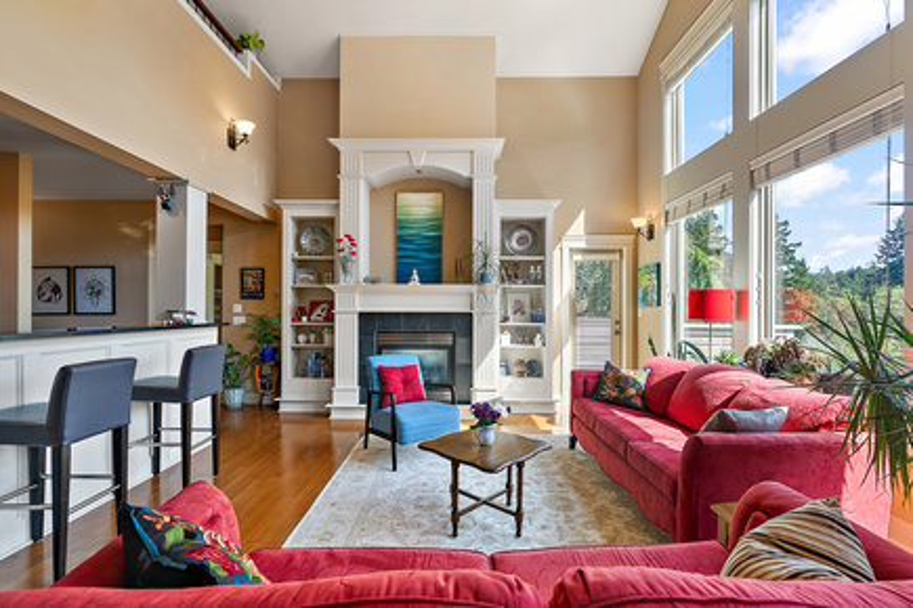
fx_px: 406
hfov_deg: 96.7
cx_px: 456
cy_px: 304
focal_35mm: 16
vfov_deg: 73.7
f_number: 7.1
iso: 400
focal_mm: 16
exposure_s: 1/20
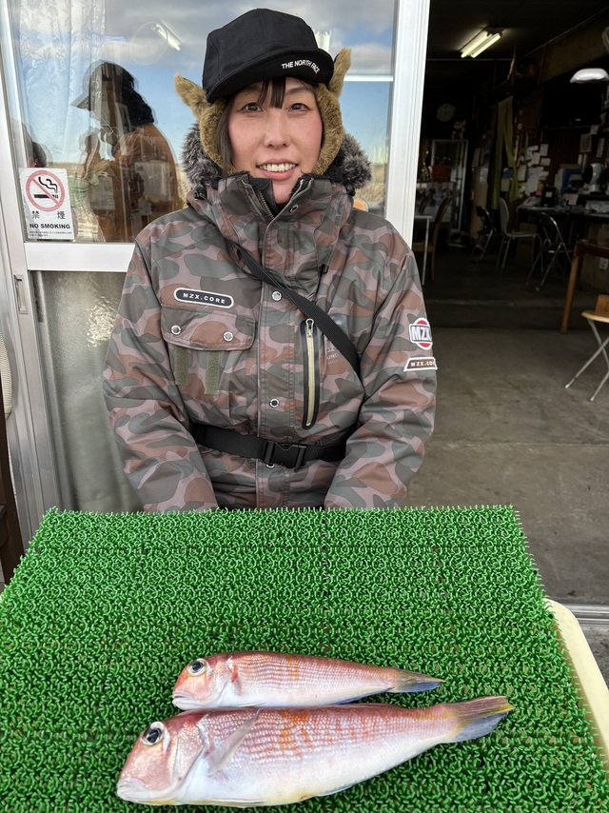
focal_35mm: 26
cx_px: 304
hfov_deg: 53.0
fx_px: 610
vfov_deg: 67.3
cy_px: 406
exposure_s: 1/264
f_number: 1.6
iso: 40
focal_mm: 5.96
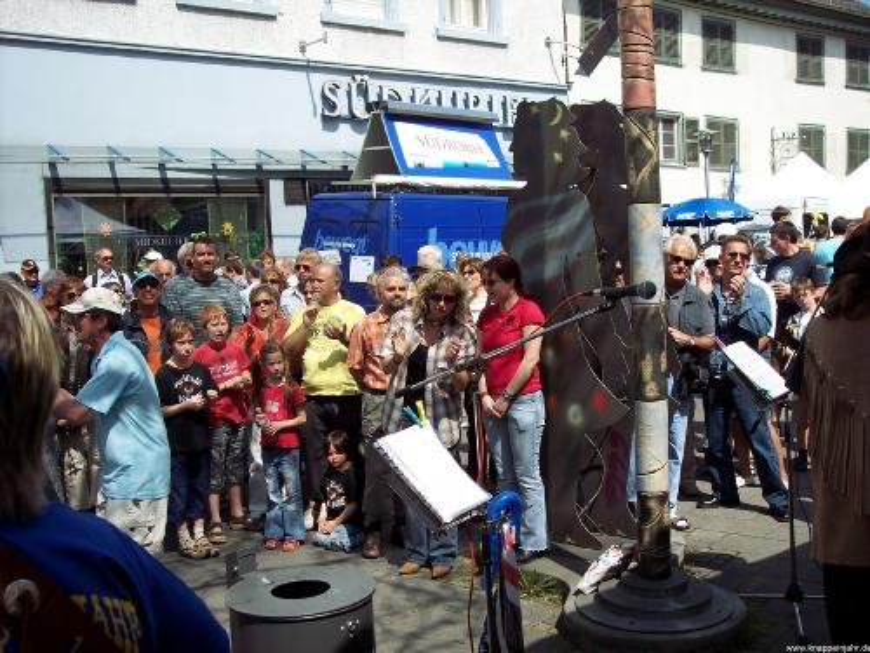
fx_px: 980
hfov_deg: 47.9
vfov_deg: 36.8
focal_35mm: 39
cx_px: 435
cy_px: 326
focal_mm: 8
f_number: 4
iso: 100
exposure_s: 1/750
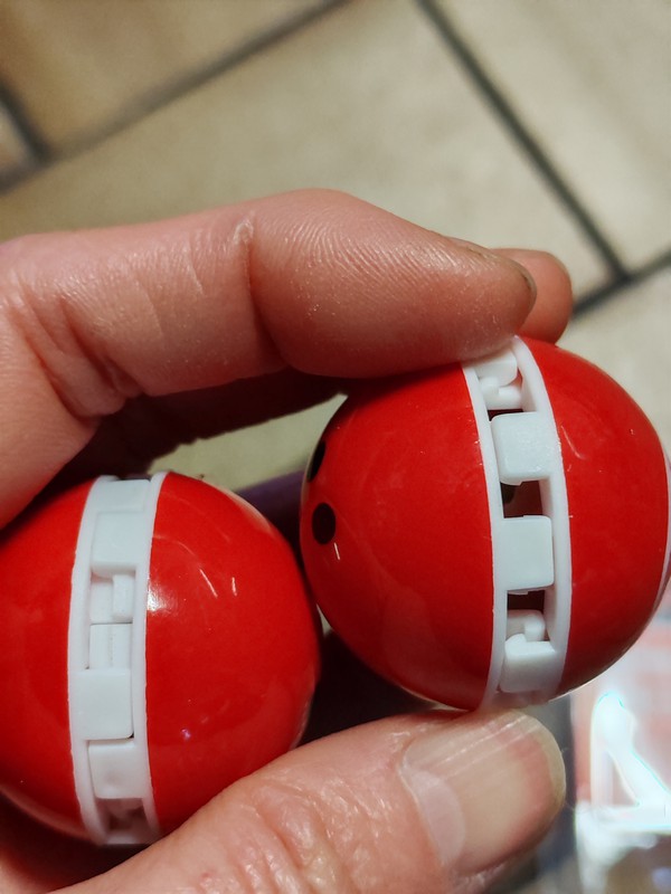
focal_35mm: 54
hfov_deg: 27.0
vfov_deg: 35.5
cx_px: 336
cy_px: 447
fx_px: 1396
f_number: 1.9
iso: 800
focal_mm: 6.12
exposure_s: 1/50
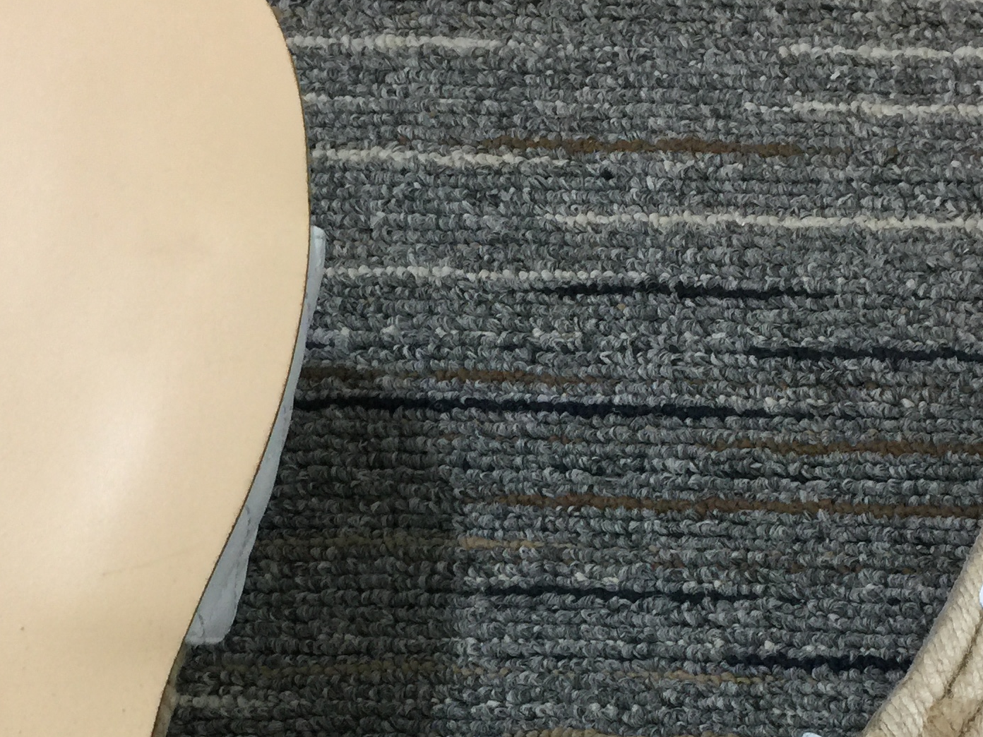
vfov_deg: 21.1
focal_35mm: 68
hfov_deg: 28.6
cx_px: 510
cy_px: 681
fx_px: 1931
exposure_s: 1/33
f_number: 2.2
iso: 64
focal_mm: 4.15
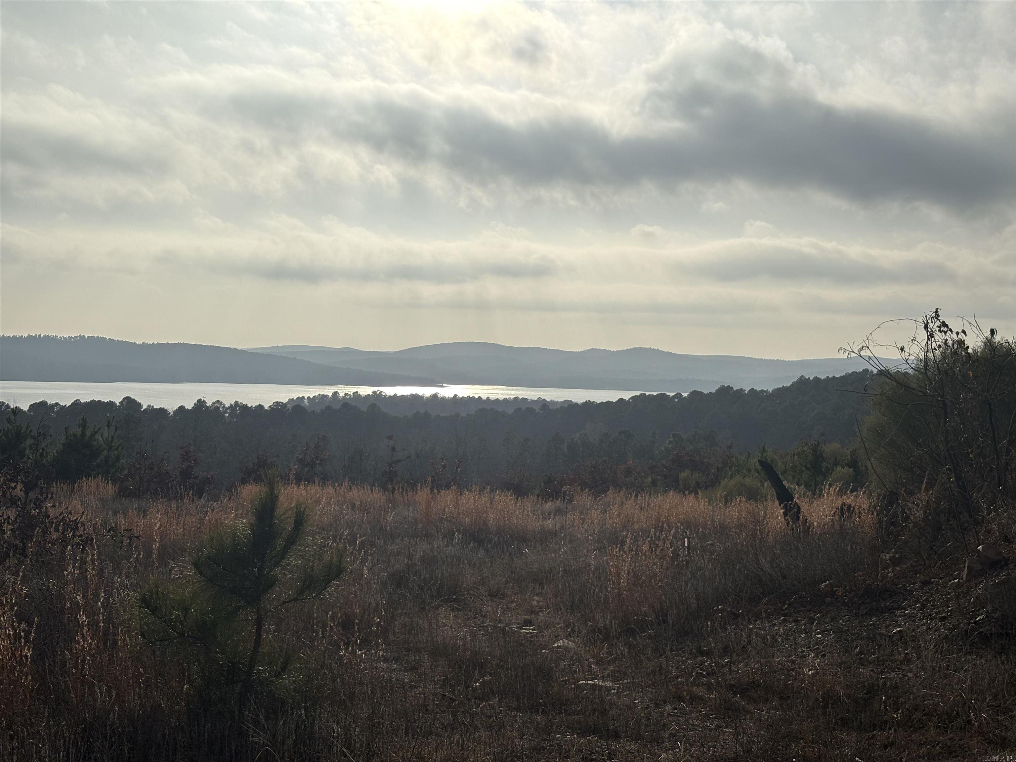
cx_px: 508
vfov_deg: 28.0
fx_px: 1526
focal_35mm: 52
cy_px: 381
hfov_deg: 36.8
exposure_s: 1/18519
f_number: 1.6
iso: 25
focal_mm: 5.96
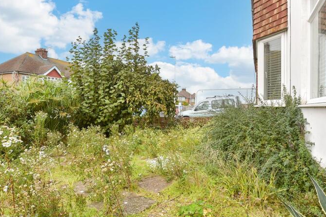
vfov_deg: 55.1
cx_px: 160
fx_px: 208
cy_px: 108
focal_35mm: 23
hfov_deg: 76.1
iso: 400
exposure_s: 1/250
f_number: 8
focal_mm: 10
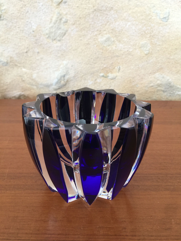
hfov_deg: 48.2
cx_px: 90
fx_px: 202
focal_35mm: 29
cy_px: 120
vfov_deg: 61.7
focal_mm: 4.15
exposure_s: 1/33
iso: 80
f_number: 2.2
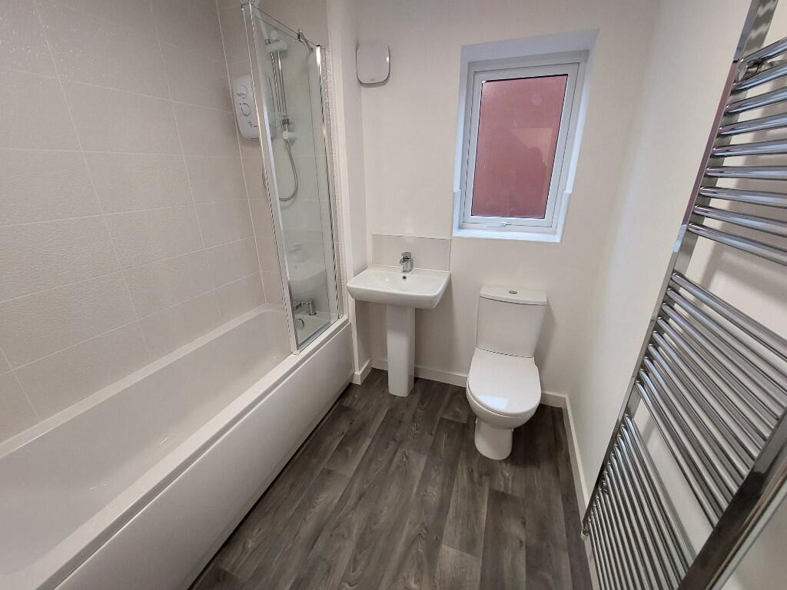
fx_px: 296
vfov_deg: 89.9
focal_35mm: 13
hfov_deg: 106.2
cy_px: 295
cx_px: 394
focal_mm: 1.74
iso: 200
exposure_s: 1/50
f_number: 2.2
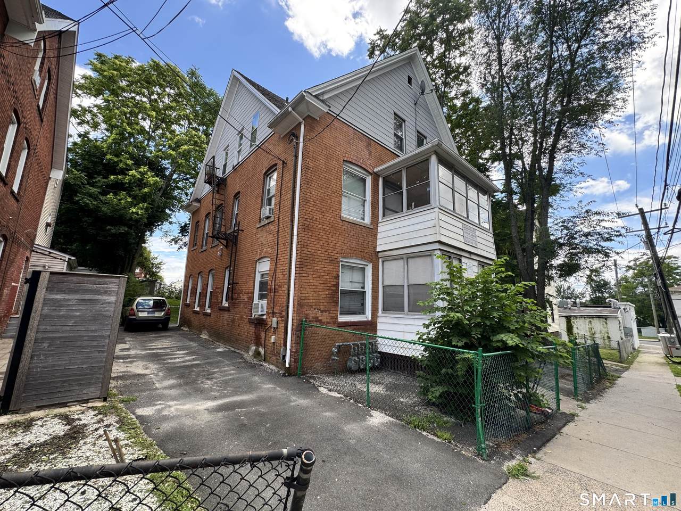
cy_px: 256
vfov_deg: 85.7
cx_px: 340
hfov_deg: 102.1
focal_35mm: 14
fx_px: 275
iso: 40
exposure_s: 1/289
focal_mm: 2.22
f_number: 2.2
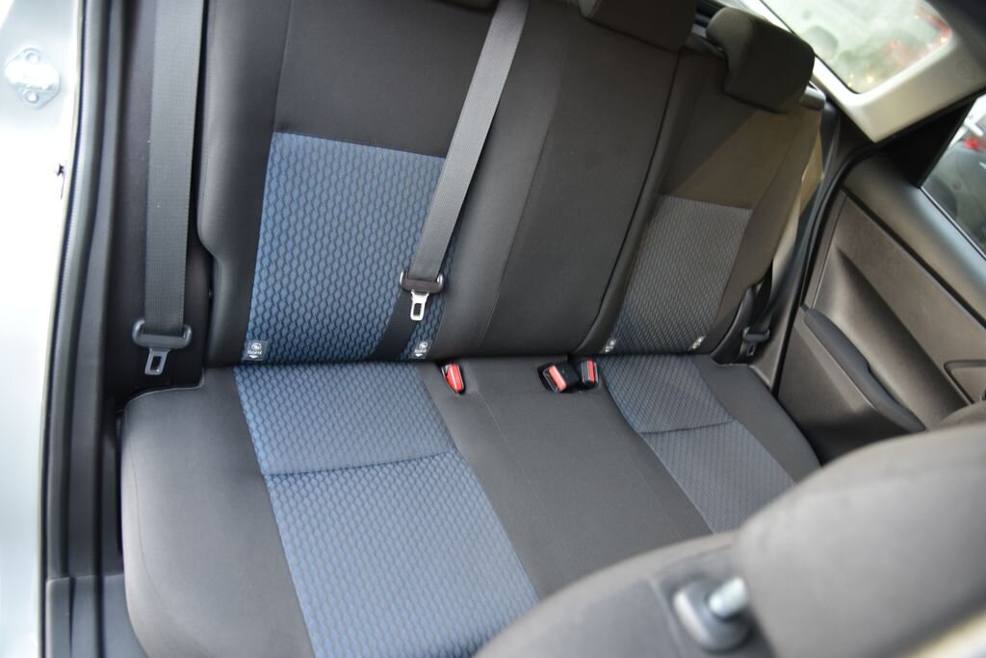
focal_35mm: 24
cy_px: 329
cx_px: 493
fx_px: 658
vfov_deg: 53.2
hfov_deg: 73.7
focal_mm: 24
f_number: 4
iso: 500
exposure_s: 1/3
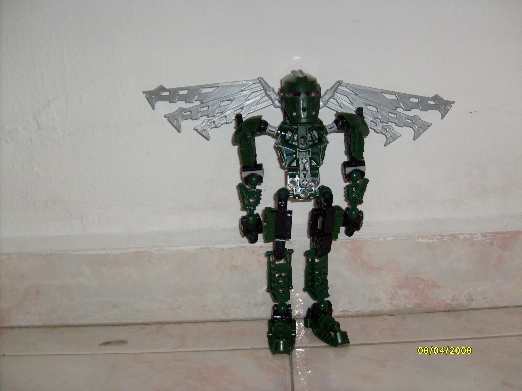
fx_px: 528
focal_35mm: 35
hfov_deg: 52.6
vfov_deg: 40.7
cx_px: 261
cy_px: 196
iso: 100
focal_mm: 5.8
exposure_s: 1/45
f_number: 2.8
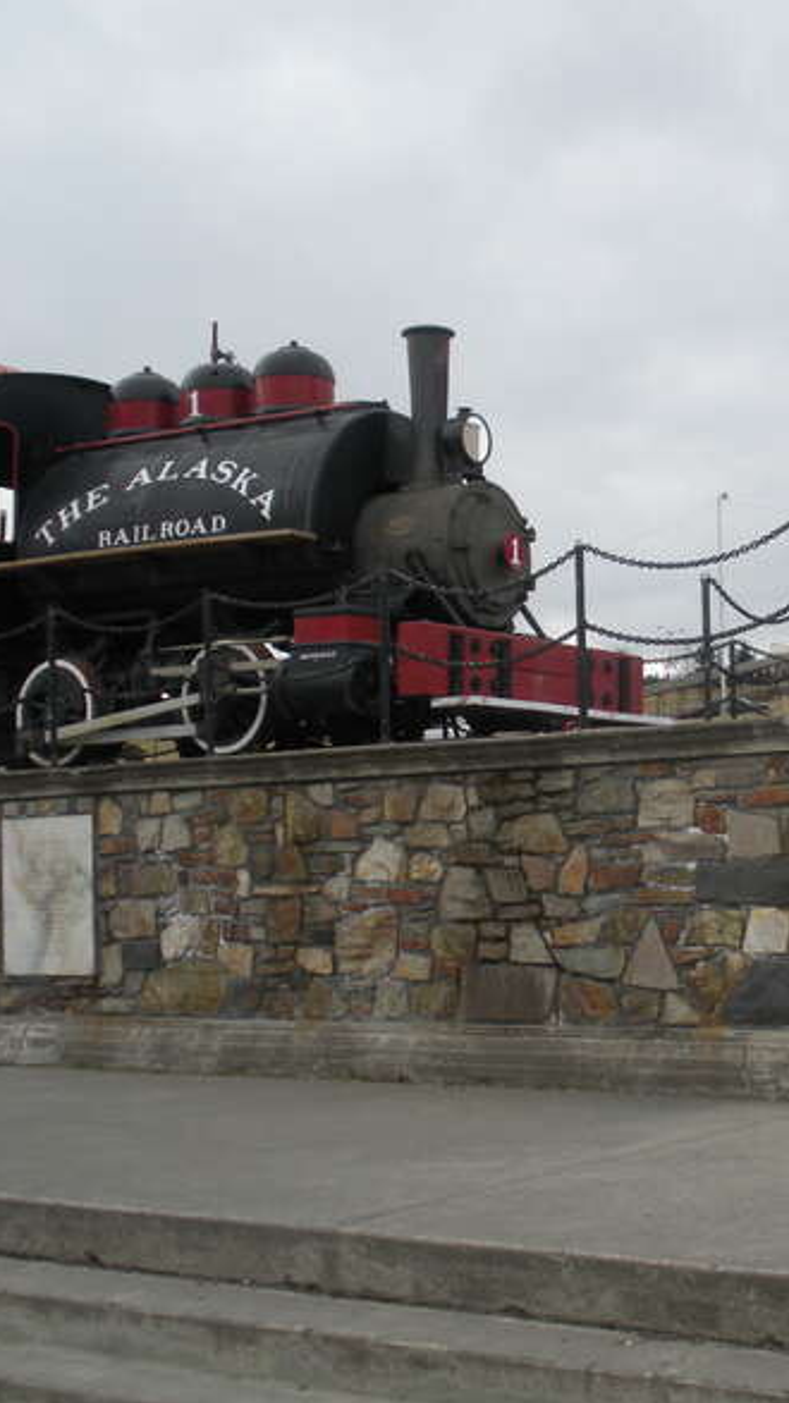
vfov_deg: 39.9
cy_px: 691
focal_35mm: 52
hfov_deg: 22.7
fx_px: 1935
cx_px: 638
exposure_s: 1/428
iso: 64
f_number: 3.5
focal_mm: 6.3
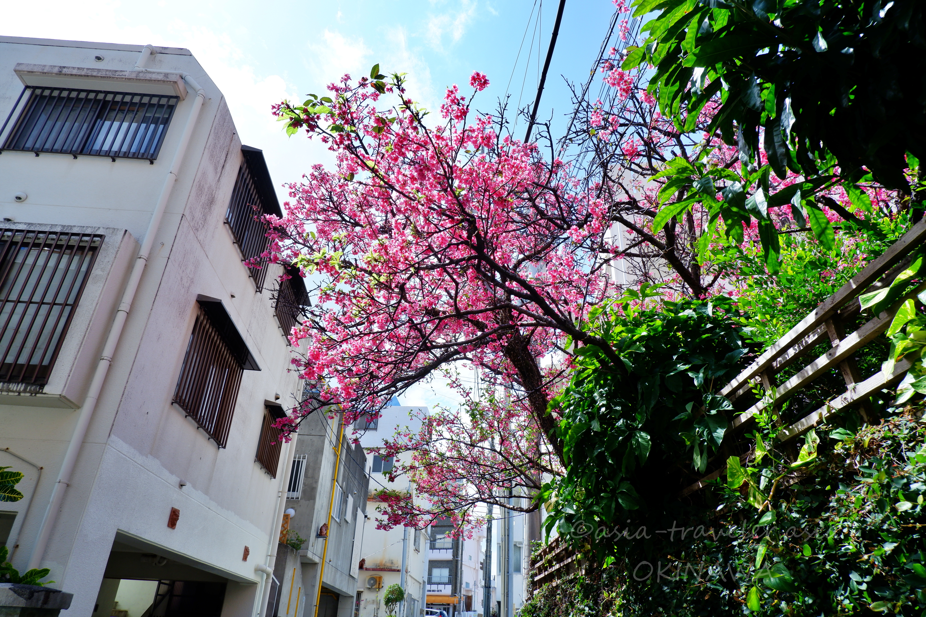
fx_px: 592
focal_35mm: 23
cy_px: 308
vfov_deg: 55.1
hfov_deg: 76.1
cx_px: 463
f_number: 8
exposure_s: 1/340
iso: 200
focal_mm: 15
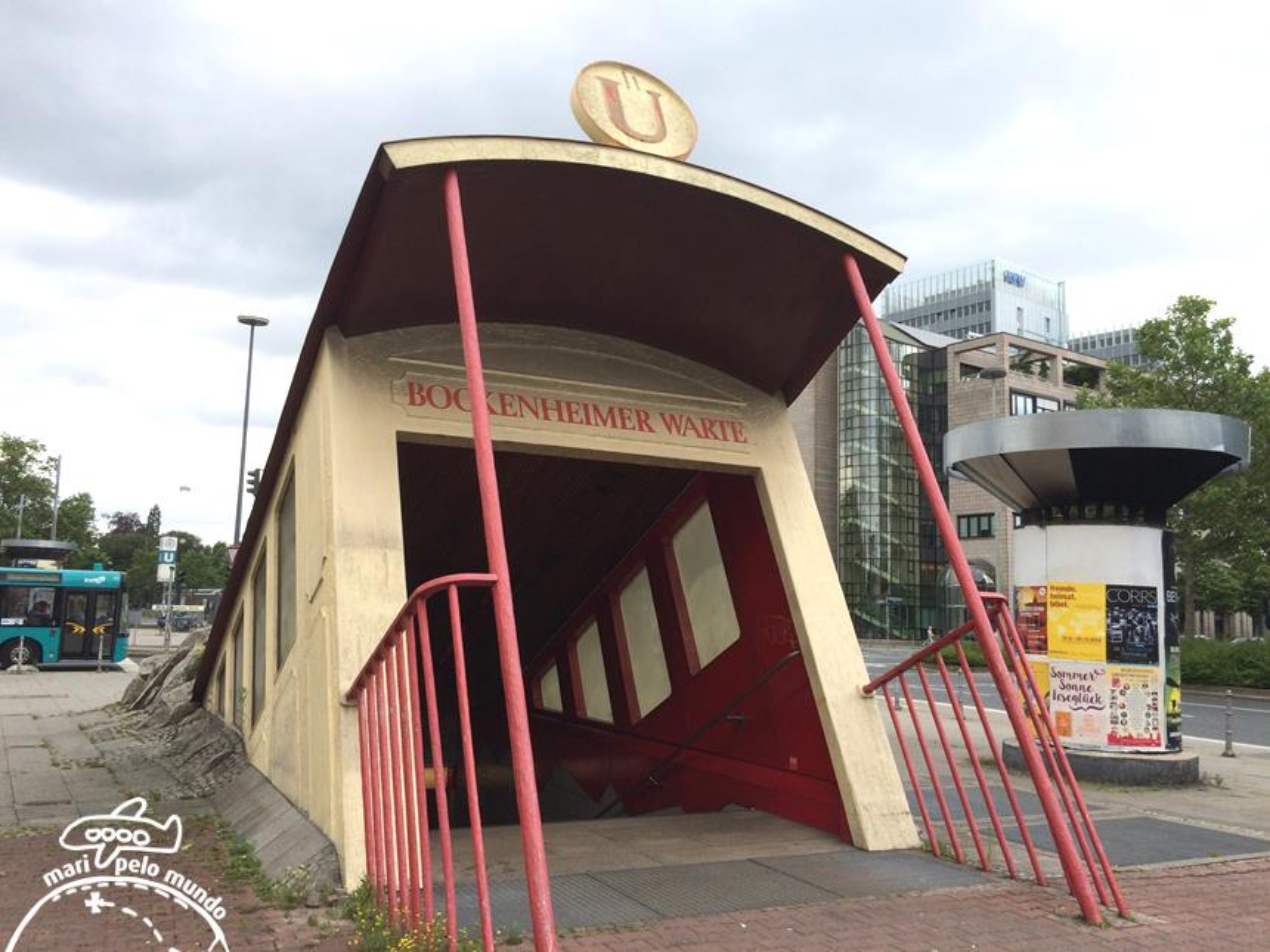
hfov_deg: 61.7
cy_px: 476
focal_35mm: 29
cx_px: 635
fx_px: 1064
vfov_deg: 48.2
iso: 32
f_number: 2.2
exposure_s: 1/789
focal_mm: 4.15
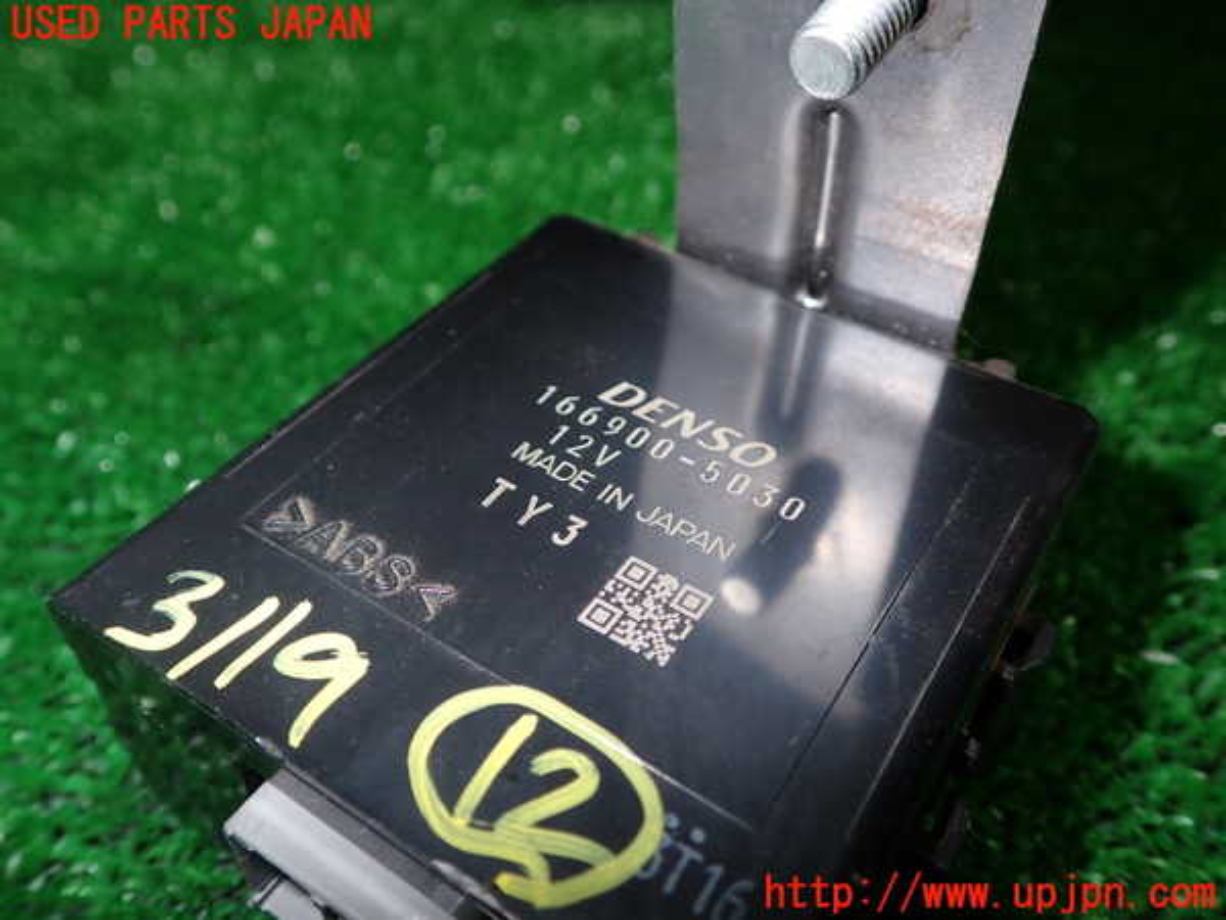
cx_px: 613
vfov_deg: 46.8
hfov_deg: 60.0
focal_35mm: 30
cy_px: 460
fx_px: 1063
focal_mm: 5.4
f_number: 6.3
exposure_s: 1/30
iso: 200
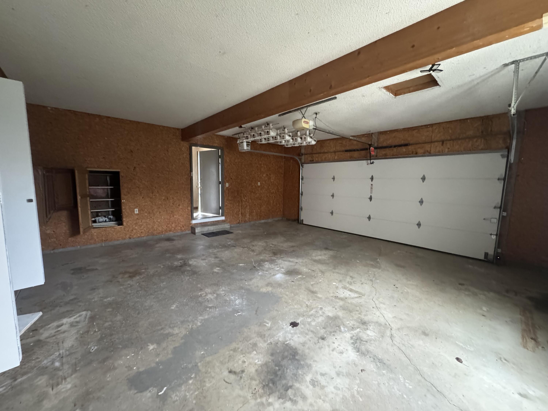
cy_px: 206
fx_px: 222
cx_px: 274
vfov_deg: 85.7
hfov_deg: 102.1
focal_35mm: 14
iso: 1250
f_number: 2.2
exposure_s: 1/60
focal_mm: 2.22
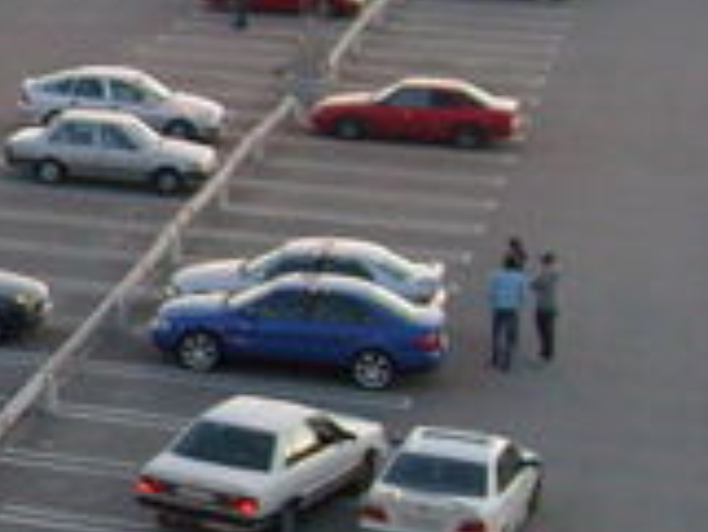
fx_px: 2845
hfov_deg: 12.8
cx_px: -580
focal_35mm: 139
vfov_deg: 10.7
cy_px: 141
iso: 100
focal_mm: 5.8
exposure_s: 1/45
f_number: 2.8
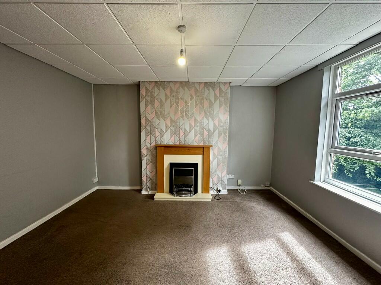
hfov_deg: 102.1
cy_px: 142
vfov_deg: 85.7
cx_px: 190
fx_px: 154
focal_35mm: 14
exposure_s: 1/99
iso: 250
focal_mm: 2.22
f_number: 2.2
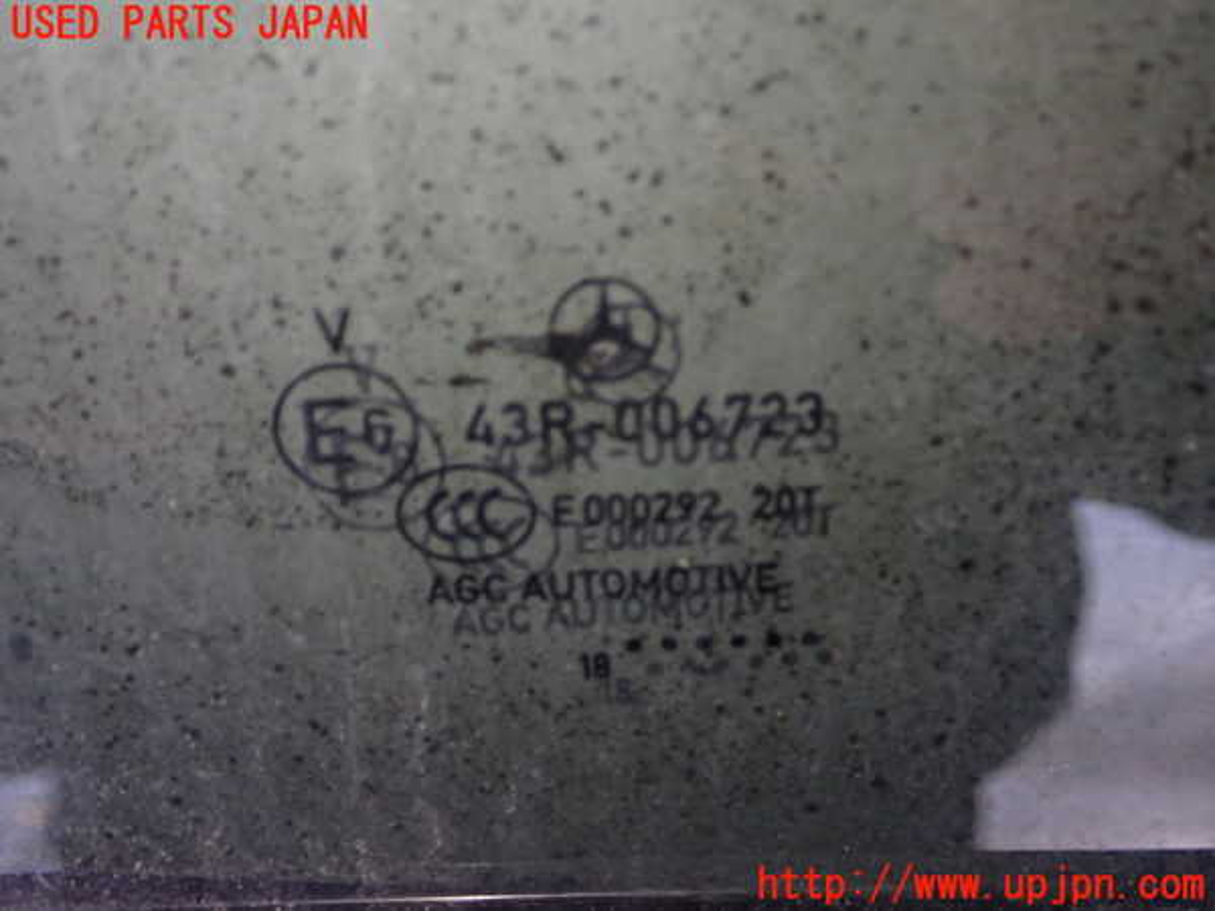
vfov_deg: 36.0
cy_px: 456
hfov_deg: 46.8
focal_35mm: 40
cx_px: 608
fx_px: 1404
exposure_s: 1/40
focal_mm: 7.34
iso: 400
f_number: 2.8
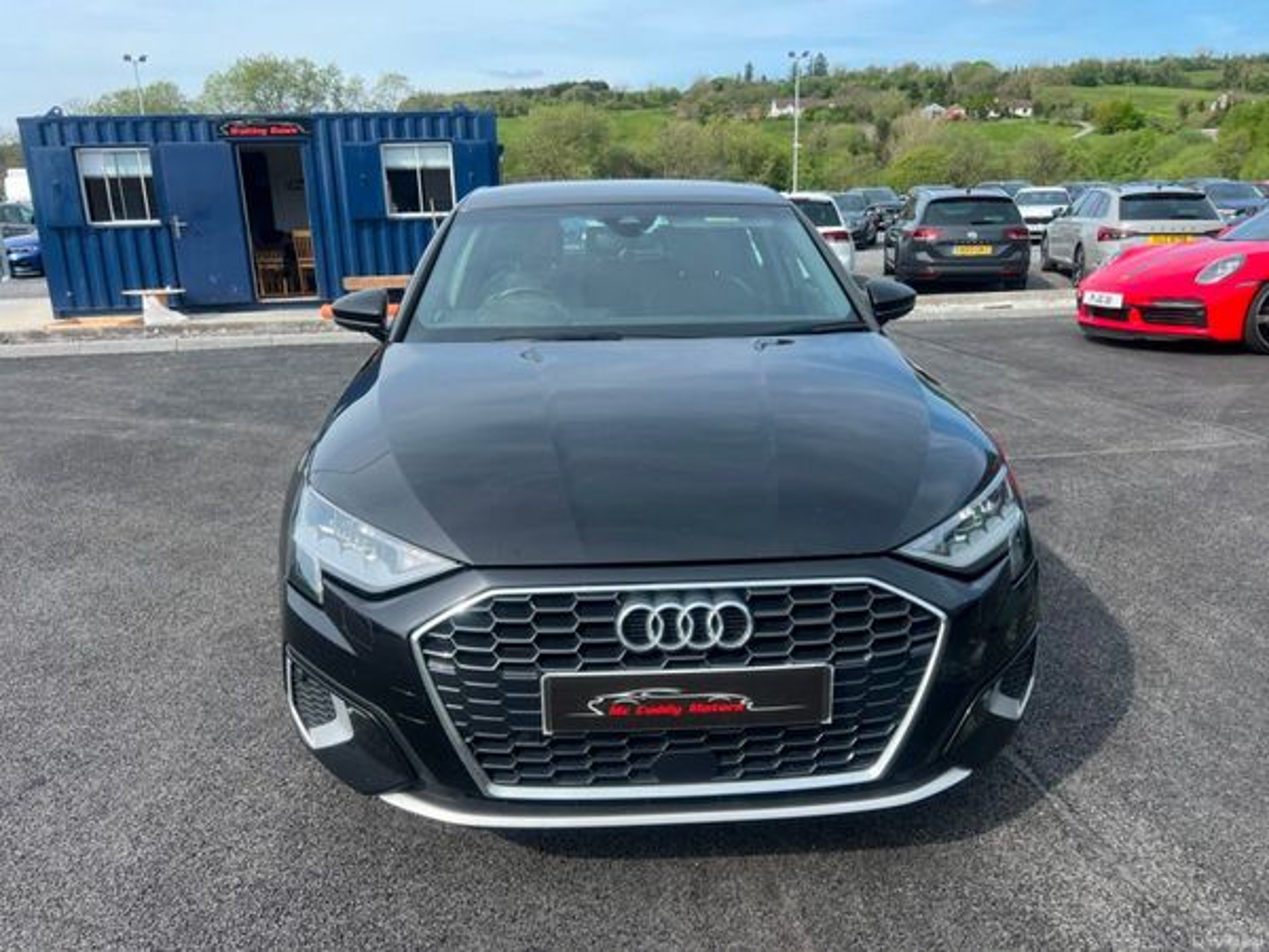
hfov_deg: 67.3
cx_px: 634
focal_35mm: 26
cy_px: 476
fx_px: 953
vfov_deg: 53.1
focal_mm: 5.7
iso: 50
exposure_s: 1/1511
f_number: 1.5
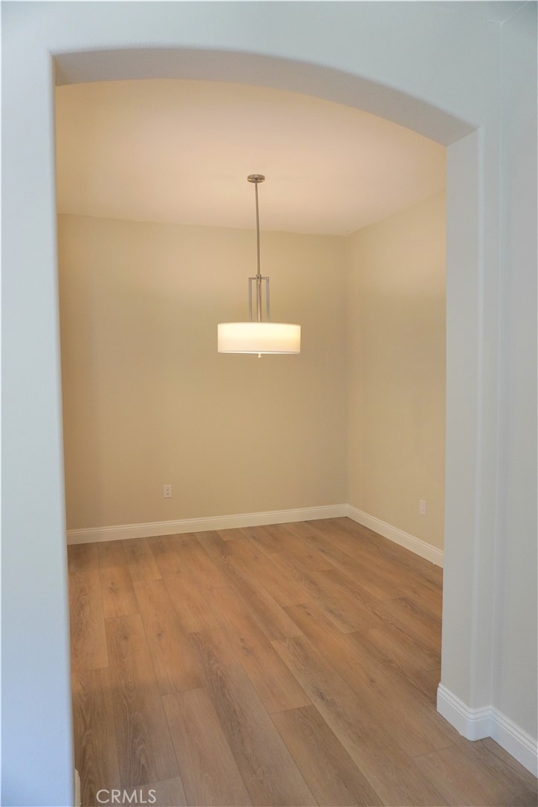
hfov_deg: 53.1
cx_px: 269
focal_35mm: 24
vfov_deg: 73.7
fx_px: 538
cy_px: 404
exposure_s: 1/160
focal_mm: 16
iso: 800
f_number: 4
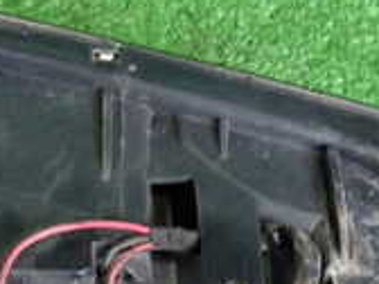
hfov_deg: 18.4
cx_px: 156
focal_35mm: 107
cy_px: 352
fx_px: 1172
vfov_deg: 13.4
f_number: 2.3
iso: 320
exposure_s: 1/30
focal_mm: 5.4
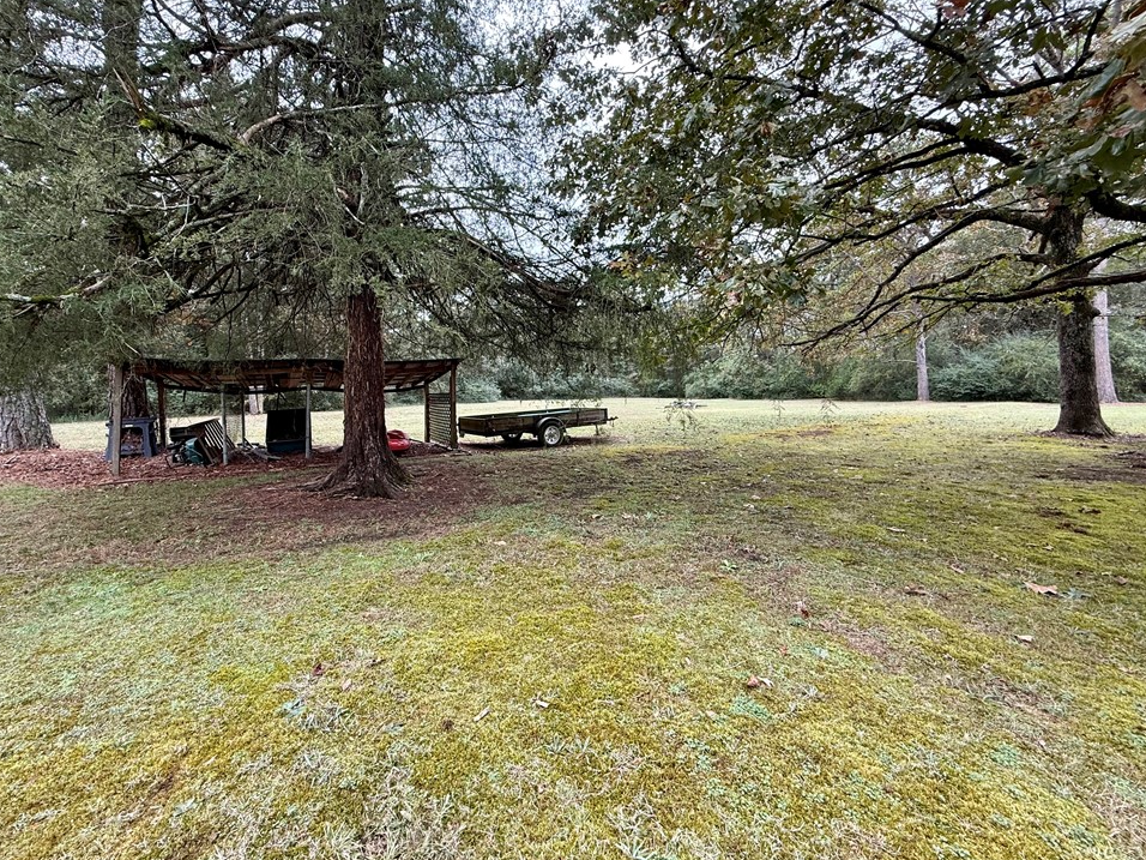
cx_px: 537
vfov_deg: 81.7
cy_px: 410
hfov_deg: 98.0
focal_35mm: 15
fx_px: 497
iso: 100
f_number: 2.2
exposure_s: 1/99
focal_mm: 2.22
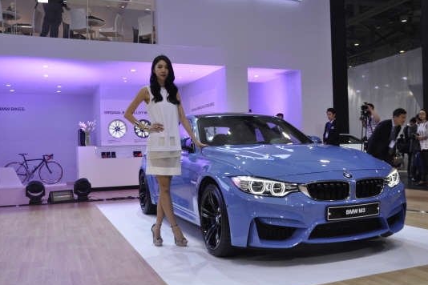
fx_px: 422
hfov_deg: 53.8
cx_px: 217
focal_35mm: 36
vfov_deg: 37.3
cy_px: 145
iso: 400
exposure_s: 1/100
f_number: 5
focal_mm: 23
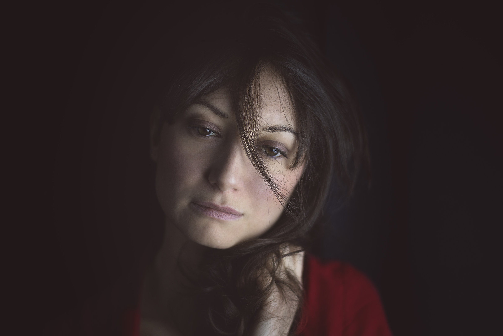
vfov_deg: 27.0
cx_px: 252
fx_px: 699
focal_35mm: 50
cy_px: 168
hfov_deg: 39.6
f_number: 1.8
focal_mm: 50
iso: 250
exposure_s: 1/2000
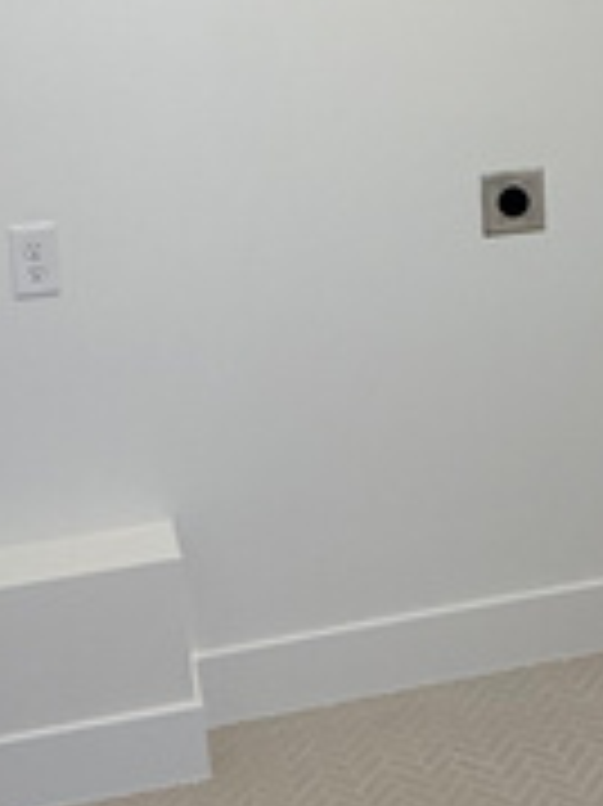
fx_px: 1395
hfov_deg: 24.4
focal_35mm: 60
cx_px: 310
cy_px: 72
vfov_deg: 30.7
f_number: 2.2
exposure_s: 1/120
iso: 200
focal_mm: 2.22
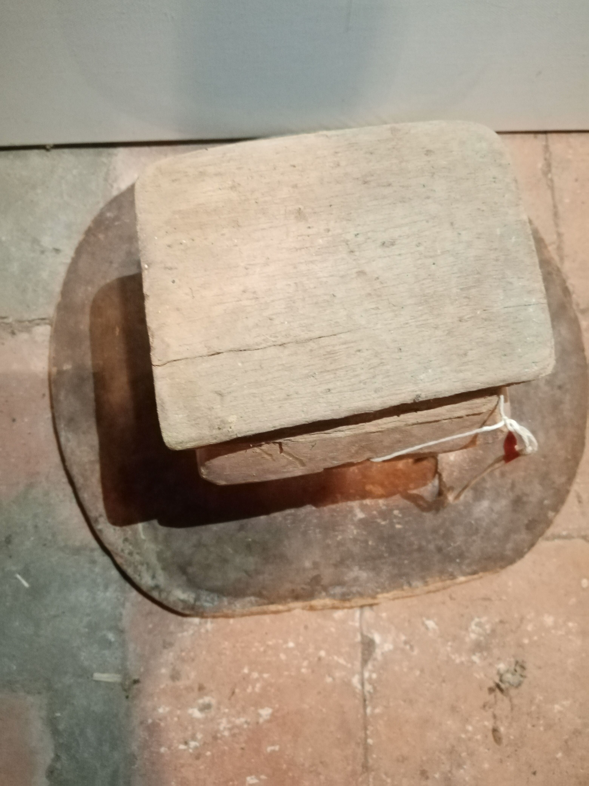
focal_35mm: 26
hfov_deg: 53.1
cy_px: 393
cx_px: 294
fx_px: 590
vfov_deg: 67.3
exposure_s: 1/16.7
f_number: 1.8
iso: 1292
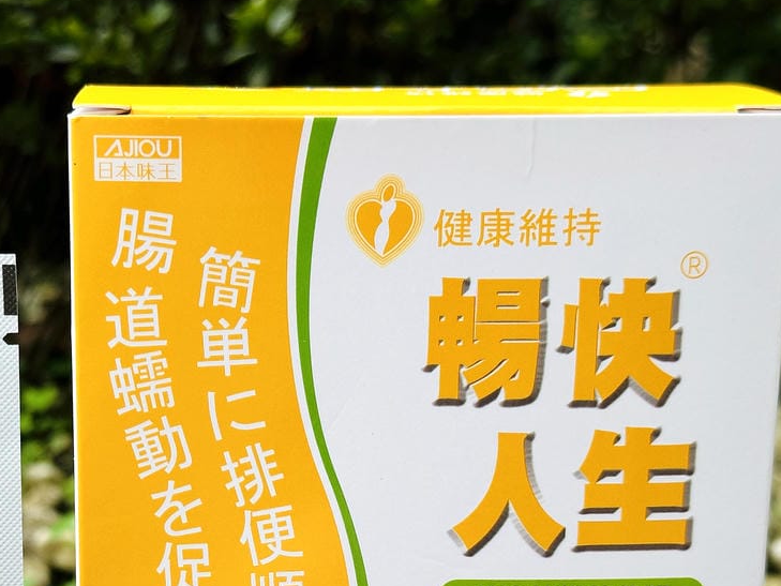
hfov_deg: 24.5
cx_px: 226
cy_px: 466
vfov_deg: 18.5
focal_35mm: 79
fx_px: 1783
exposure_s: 1/190
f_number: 1.78
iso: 50
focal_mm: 6.86
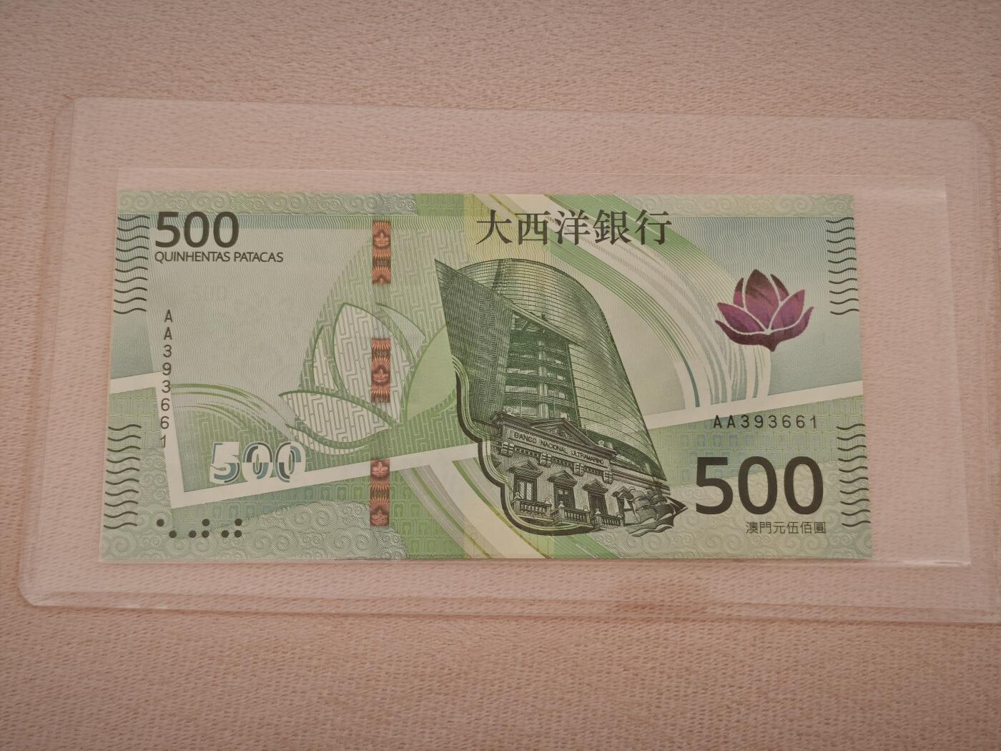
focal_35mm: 50
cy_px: 376
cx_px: 500
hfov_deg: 38.2
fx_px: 1446
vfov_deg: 29.1
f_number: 1.63
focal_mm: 5.85
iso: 200
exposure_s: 1/100
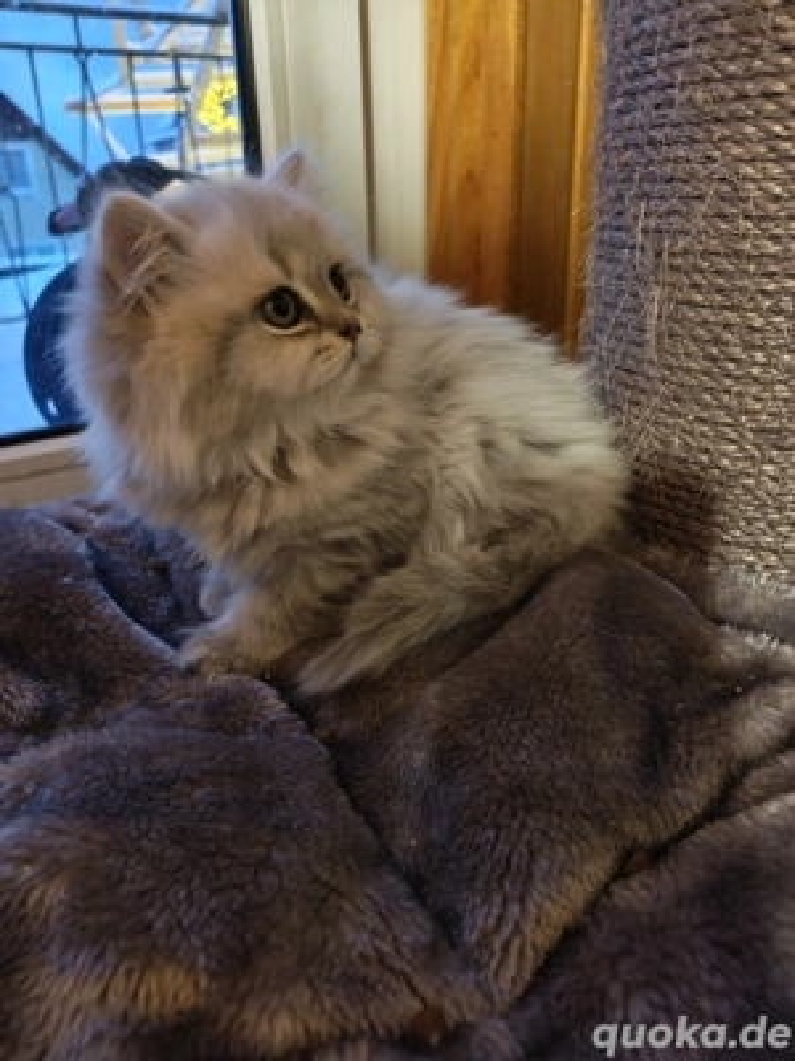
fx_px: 735
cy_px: 530
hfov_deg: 56.8
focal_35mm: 24
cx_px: 398
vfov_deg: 71.6
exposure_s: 1/20
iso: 3200
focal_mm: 6.12
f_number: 1.9
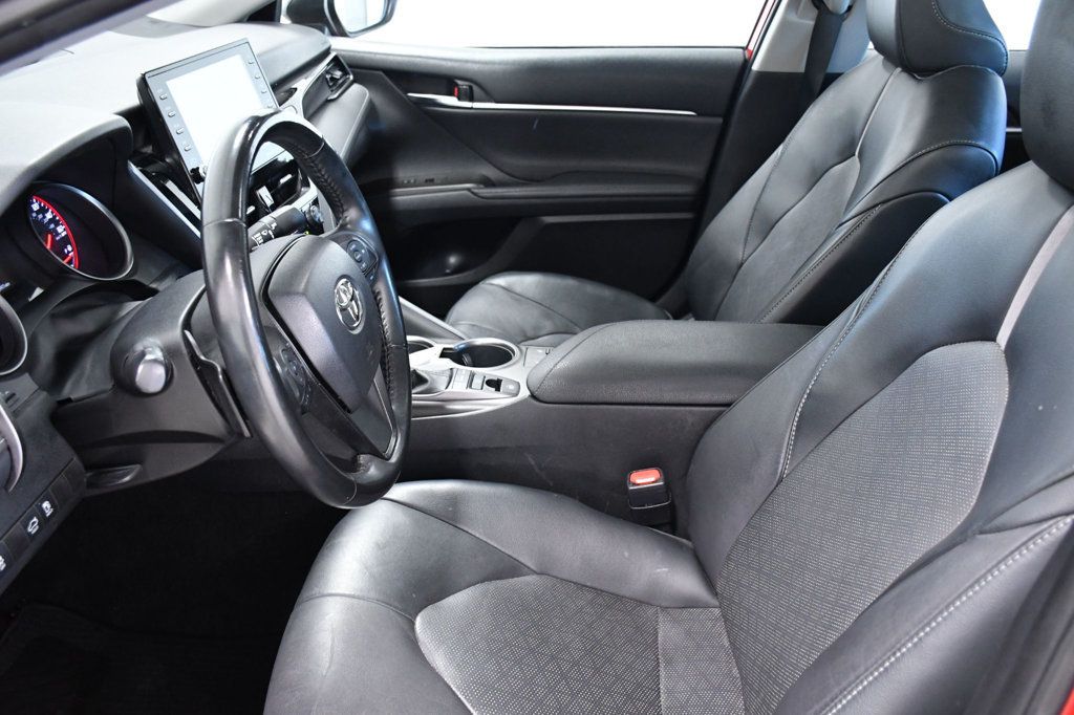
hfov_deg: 57.2
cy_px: 358
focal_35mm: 33
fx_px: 984
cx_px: 537
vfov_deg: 39.9
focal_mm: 22
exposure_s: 1/80
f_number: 4.5
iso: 2500
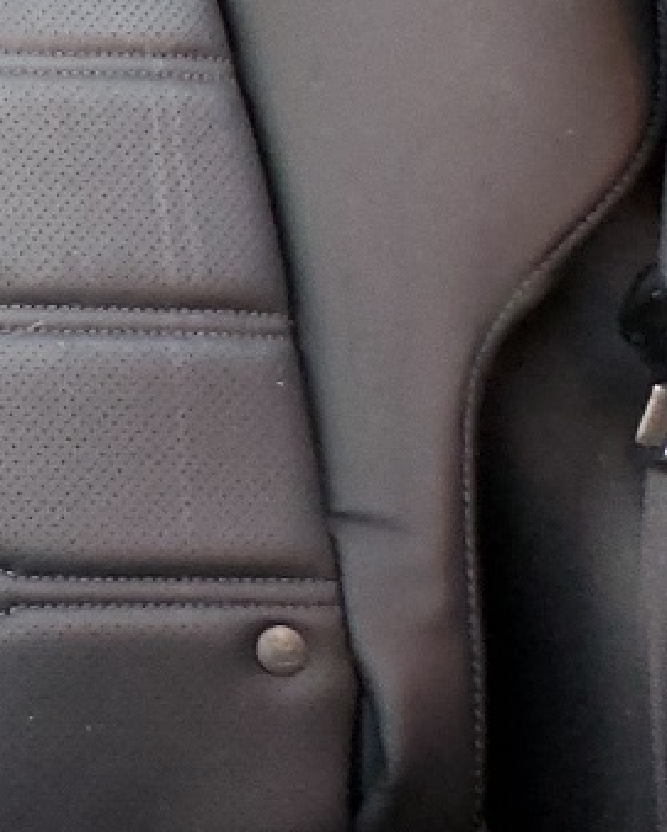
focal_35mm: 120
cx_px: -1204
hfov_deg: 10.2
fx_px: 2957
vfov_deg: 15.6
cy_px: -71
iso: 122
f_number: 1.5
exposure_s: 1/50
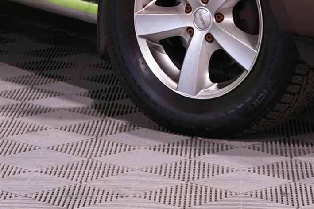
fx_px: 1735
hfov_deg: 10.3
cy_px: -178
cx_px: 244
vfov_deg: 6.7
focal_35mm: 199
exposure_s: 1/15
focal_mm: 47
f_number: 4.5
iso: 400
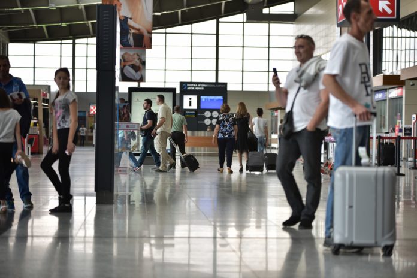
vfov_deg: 13.7
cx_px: 208
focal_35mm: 100
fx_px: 1158
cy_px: 139
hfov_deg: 20.4
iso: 320
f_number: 2.8
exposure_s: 1/250
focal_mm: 100
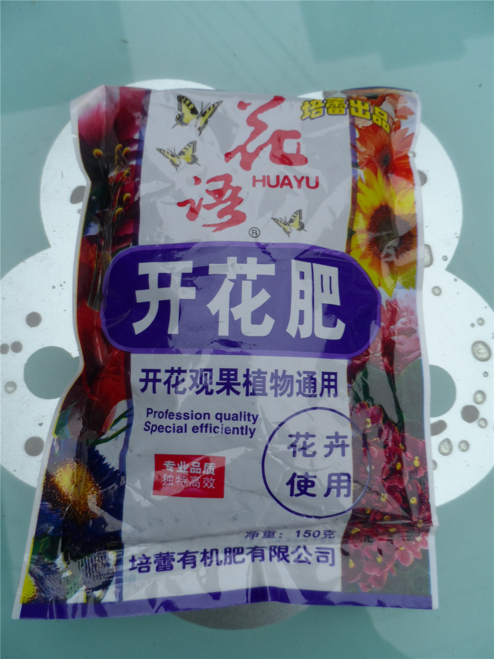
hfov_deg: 56.8
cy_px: 330
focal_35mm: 24
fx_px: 457
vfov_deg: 71.6
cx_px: 247
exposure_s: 1/350
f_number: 3.2
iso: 80
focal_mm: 4
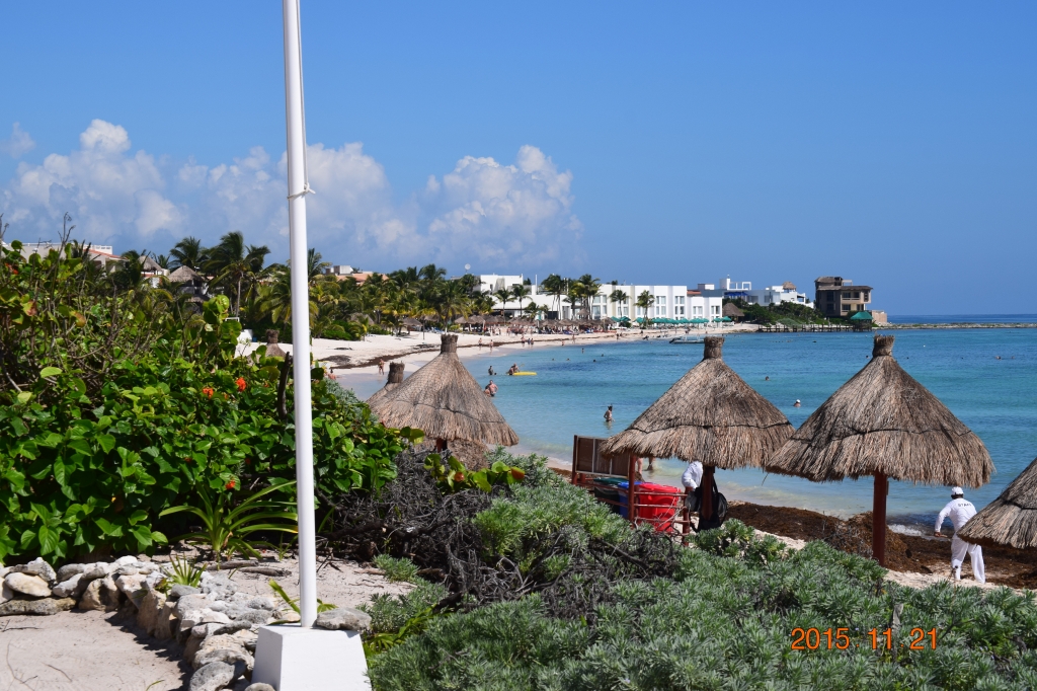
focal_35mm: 82
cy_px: 346
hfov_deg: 24.6
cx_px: 518
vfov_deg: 16.5
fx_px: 2376
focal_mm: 55
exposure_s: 1/500
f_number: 11
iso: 200
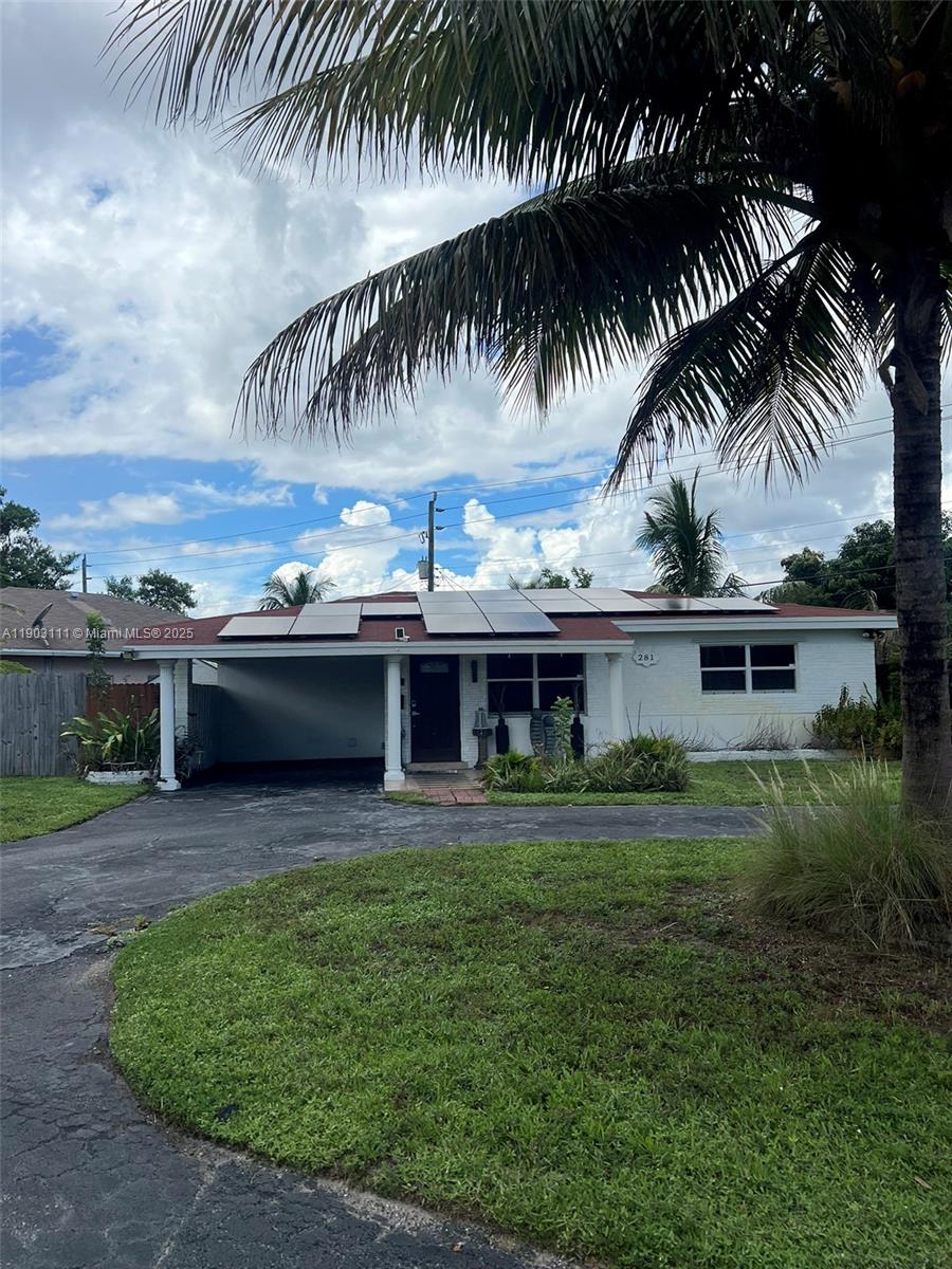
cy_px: 634
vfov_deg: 67.3
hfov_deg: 53.1
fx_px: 953
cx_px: 476
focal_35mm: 26
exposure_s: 1/5587
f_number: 1.5
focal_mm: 5.7
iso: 50
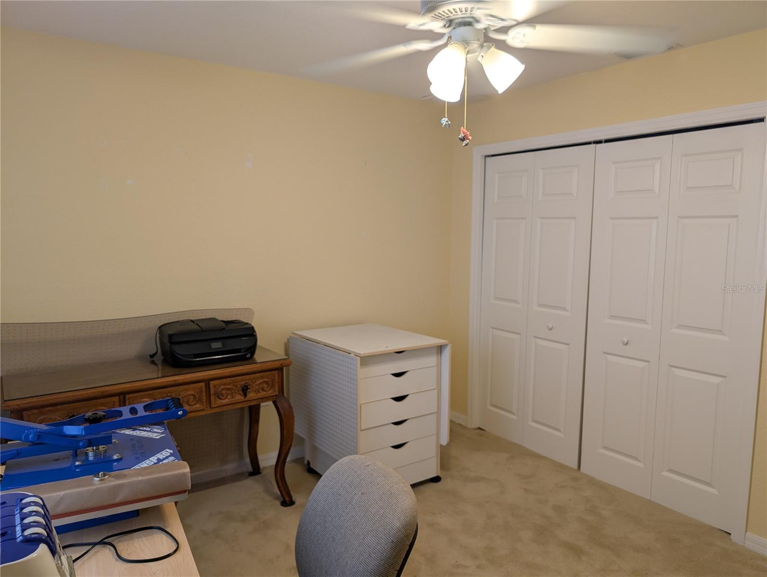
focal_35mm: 24
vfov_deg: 56.9
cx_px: 384
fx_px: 532
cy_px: 288
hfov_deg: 71.5
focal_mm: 6.9
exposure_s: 1/62.5
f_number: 1.68
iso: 56
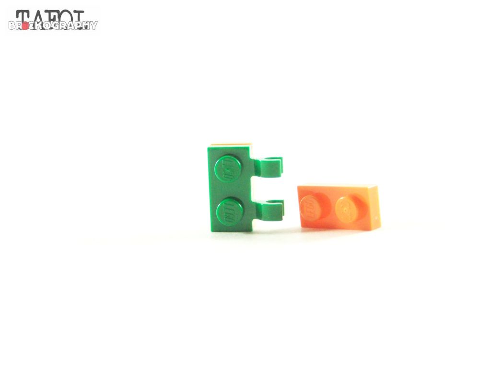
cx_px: 246
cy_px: 184
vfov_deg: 19.6
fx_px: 1064
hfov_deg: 26.0
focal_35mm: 75
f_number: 3.2
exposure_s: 1/45
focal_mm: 12.4
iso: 400
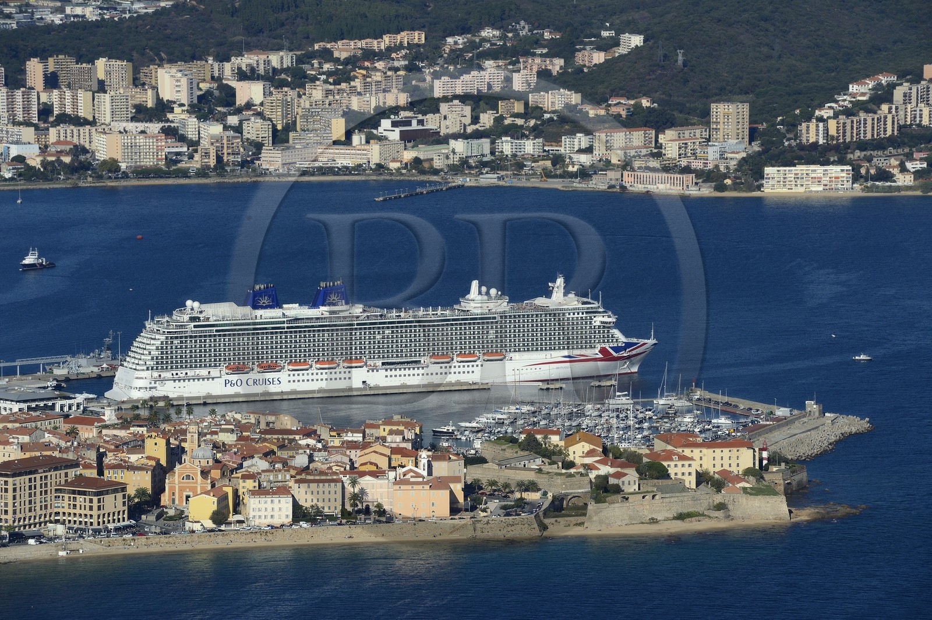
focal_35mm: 200
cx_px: 466
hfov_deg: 10.3
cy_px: 310
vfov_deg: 6.9
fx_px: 5173
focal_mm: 200
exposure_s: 1/1000
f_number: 13
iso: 400
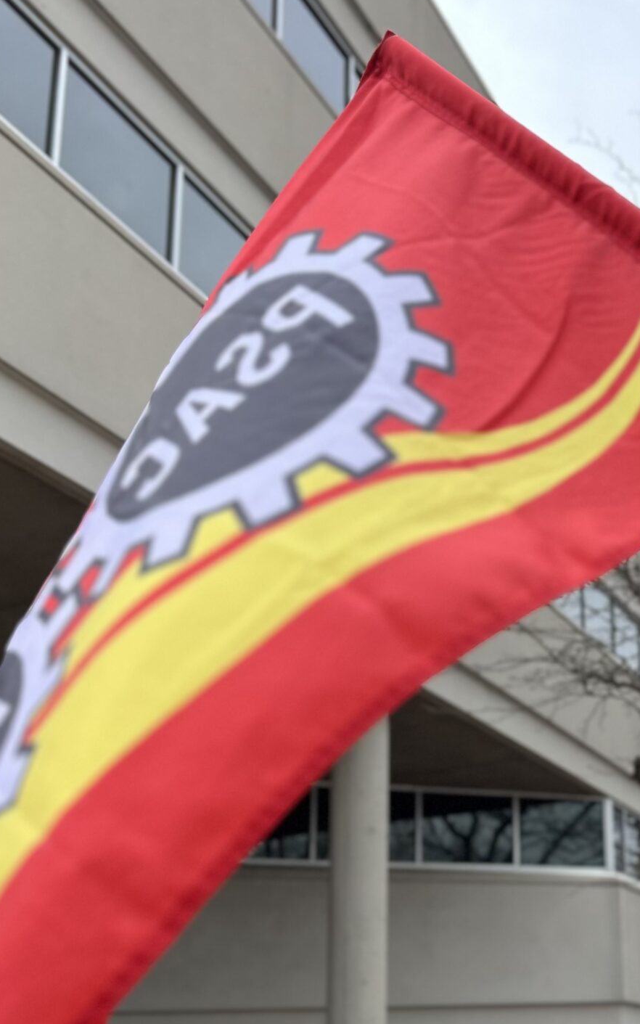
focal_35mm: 50
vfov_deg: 40.0
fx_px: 1395
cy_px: 654
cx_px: 668
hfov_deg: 24.4
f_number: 1.6
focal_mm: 5.1
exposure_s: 1/1672
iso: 50
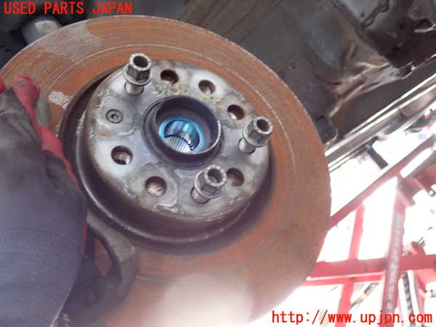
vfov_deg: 46.8
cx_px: 218
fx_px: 378
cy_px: 164
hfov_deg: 60.0
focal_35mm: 30
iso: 200
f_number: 2.3
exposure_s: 1/40
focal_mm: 5.4
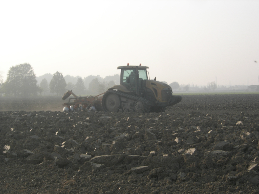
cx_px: 130
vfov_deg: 18.0
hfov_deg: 23.8
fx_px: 614
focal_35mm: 82
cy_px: 97
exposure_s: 1/272
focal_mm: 17
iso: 64
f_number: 6.8
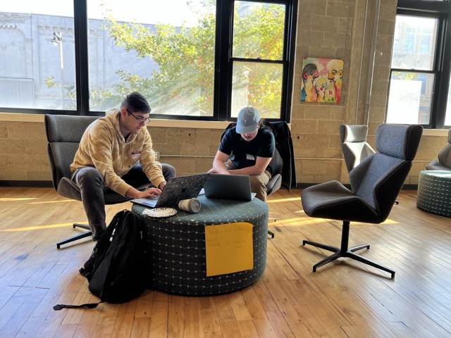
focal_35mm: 26
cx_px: 226
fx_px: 339
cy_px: 169
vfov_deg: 53.1
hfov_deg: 67.3
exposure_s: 1/121
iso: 64
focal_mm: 5.7
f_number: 1.5
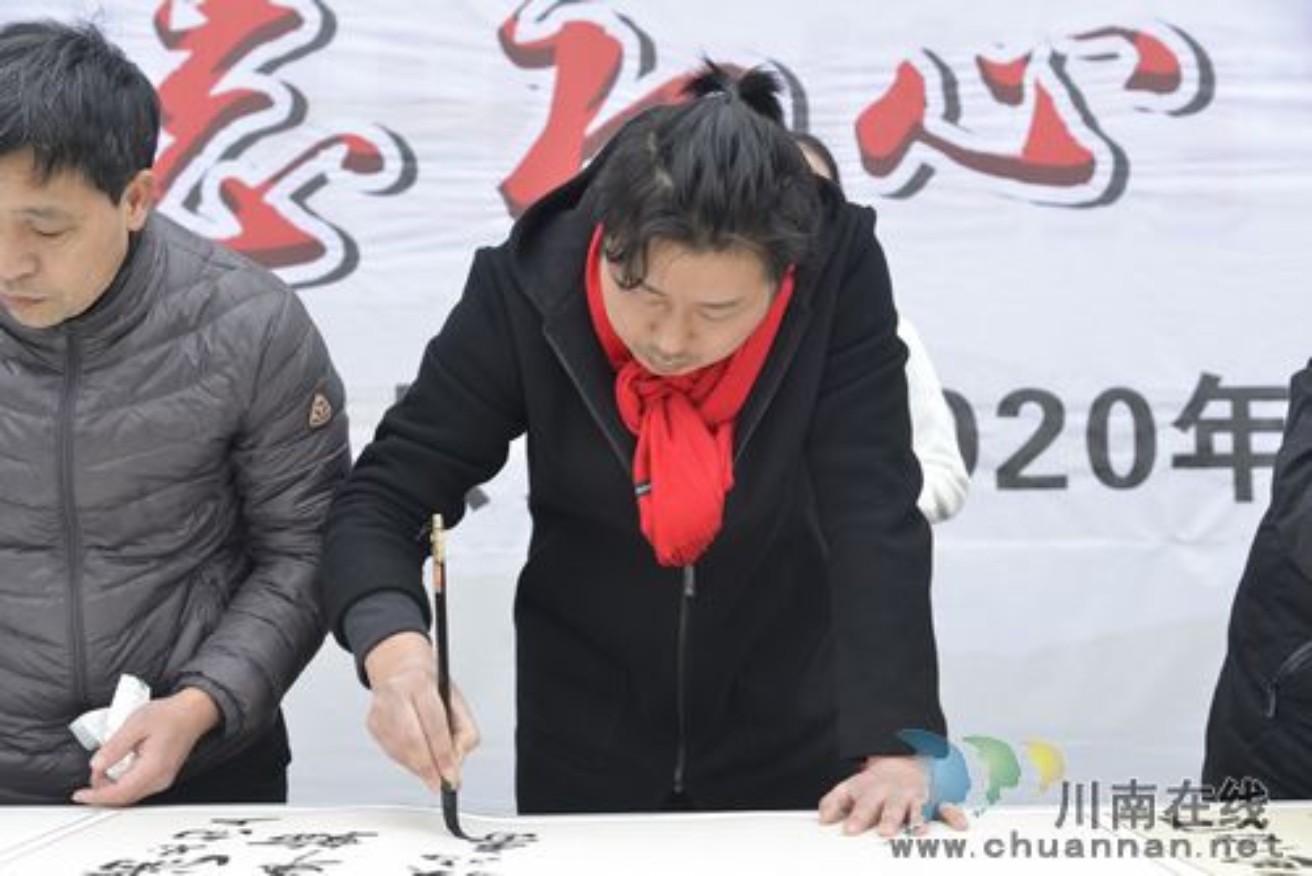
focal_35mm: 48
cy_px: 438
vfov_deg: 28.1
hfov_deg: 41.1
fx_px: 1750
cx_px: 656
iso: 640
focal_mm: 48
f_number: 5.6
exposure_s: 1/250
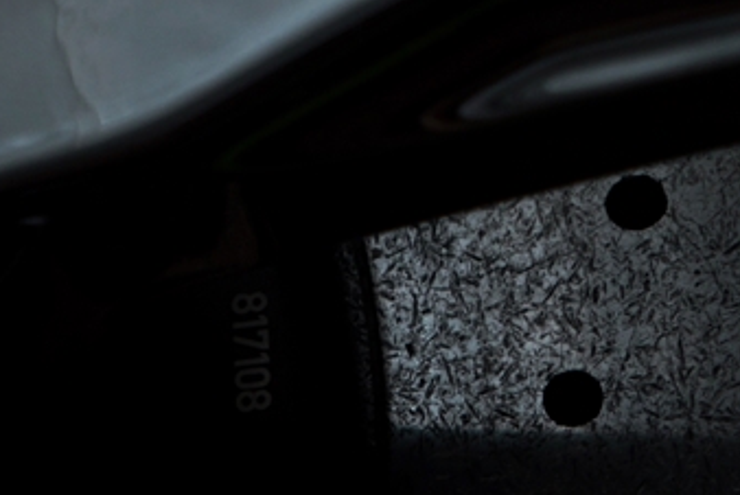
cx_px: -803
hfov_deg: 9.1
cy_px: 632
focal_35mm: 210
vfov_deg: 6.5
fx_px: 4320
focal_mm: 37
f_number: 8
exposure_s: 1/100
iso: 100
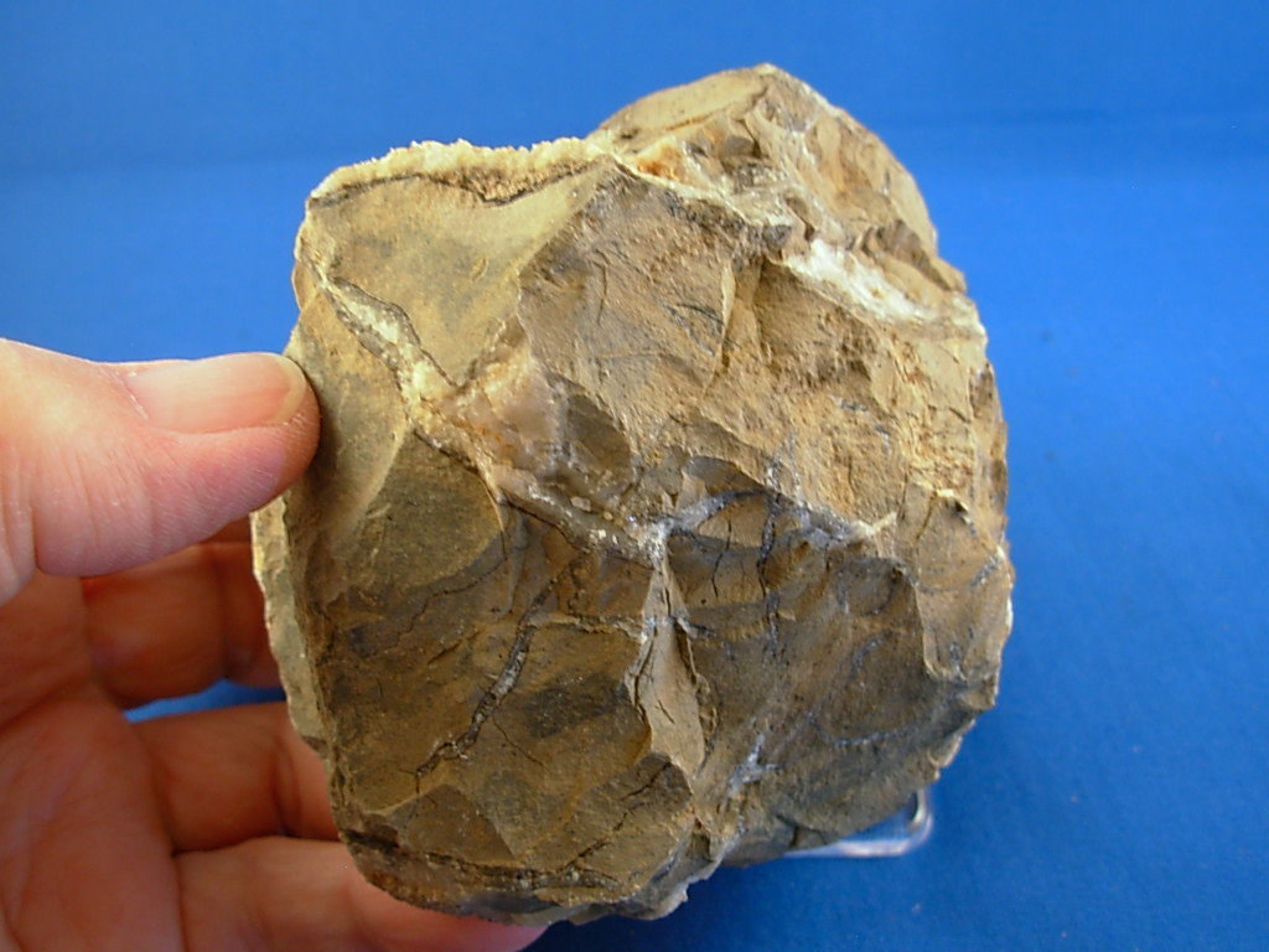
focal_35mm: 38
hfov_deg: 49.0
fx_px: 1393
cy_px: 476
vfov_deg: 37.7
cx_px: 634
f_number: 2.9
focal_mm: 6.3
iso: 59
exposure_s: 1/4
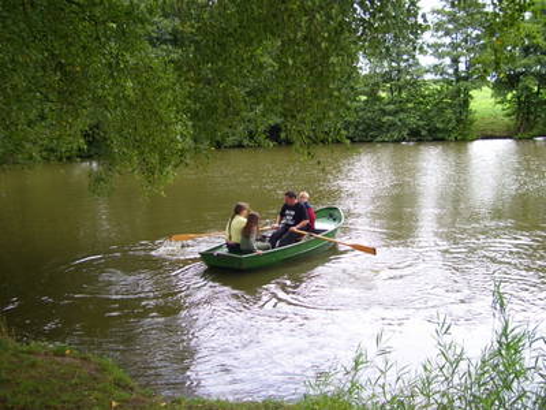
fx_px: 584
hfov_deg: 50.1
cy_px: 205
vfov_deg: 38.7
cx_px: 273
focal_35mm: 37
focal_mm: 6
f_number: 2.7
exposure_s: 1/125
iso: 80
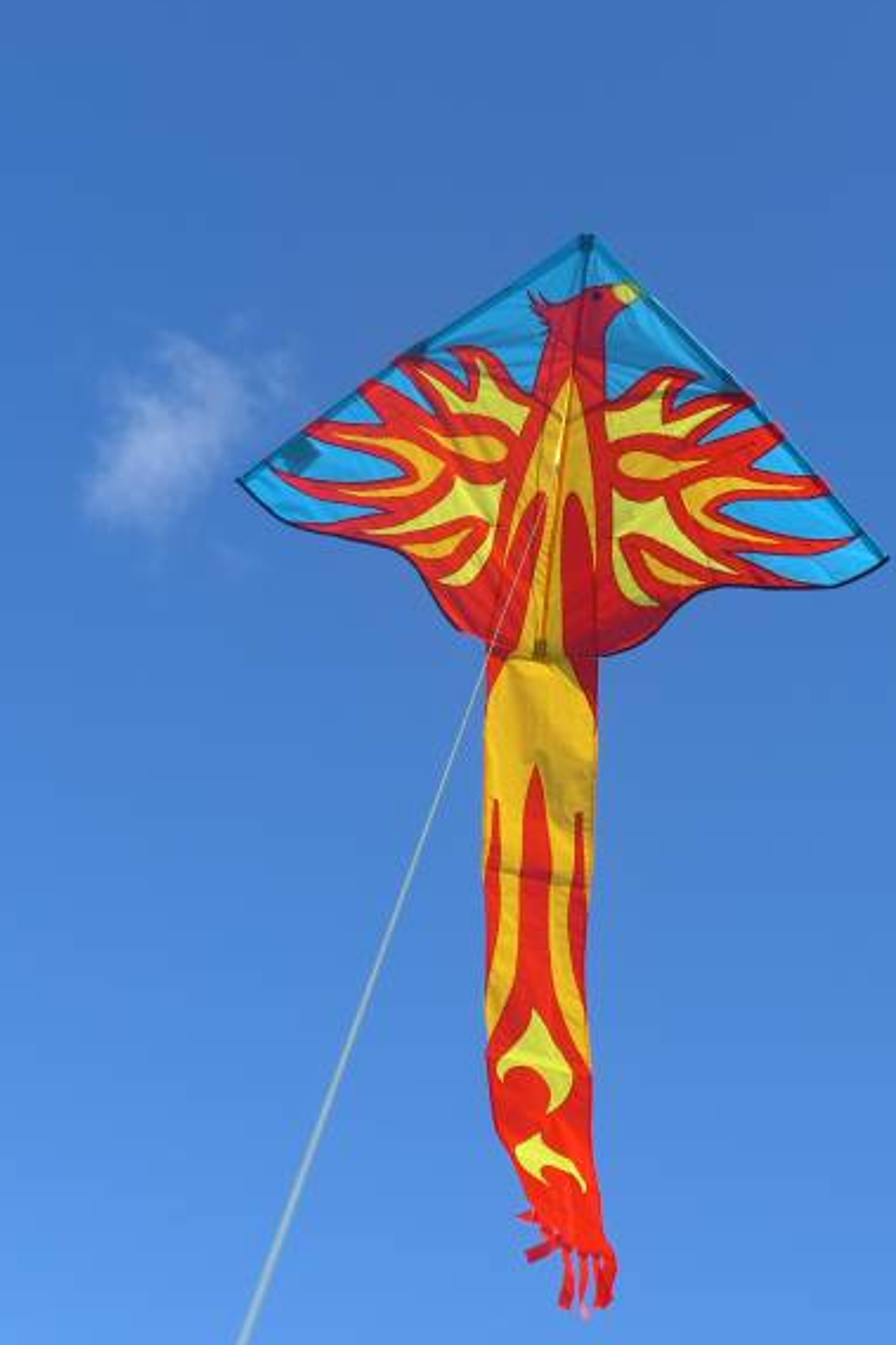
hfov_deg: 19.7
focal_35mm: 69
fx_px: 2577
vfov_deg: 29.2
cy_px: 629
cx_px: 470
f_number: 3.5
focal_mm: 12
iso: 80
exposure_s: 1/800
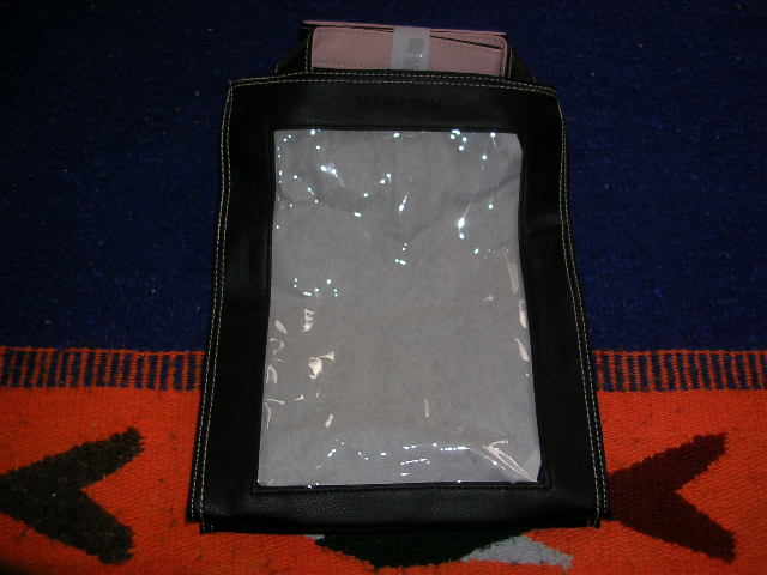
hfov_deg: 49.0
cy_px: 288
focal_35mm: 38
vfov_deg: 37.7
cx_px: 384
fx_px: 842
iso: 50
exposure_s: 1/60.1
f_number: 2.8
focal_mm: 5.8
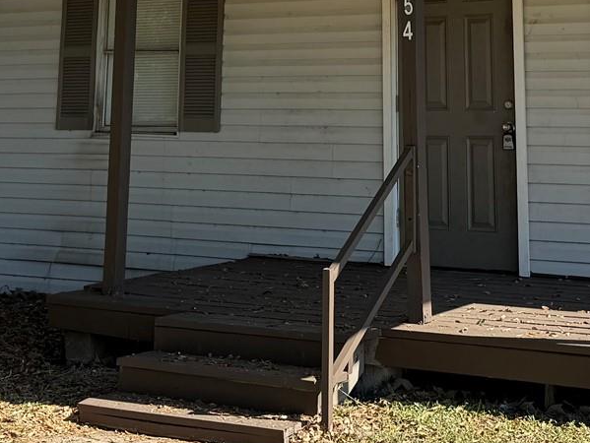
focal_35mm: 82
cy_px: -147
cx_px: 407
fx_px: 1398
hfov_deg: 23.7
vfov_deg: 16.9
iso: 80
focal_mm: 6.76
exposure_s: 1/1949
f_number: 1.78
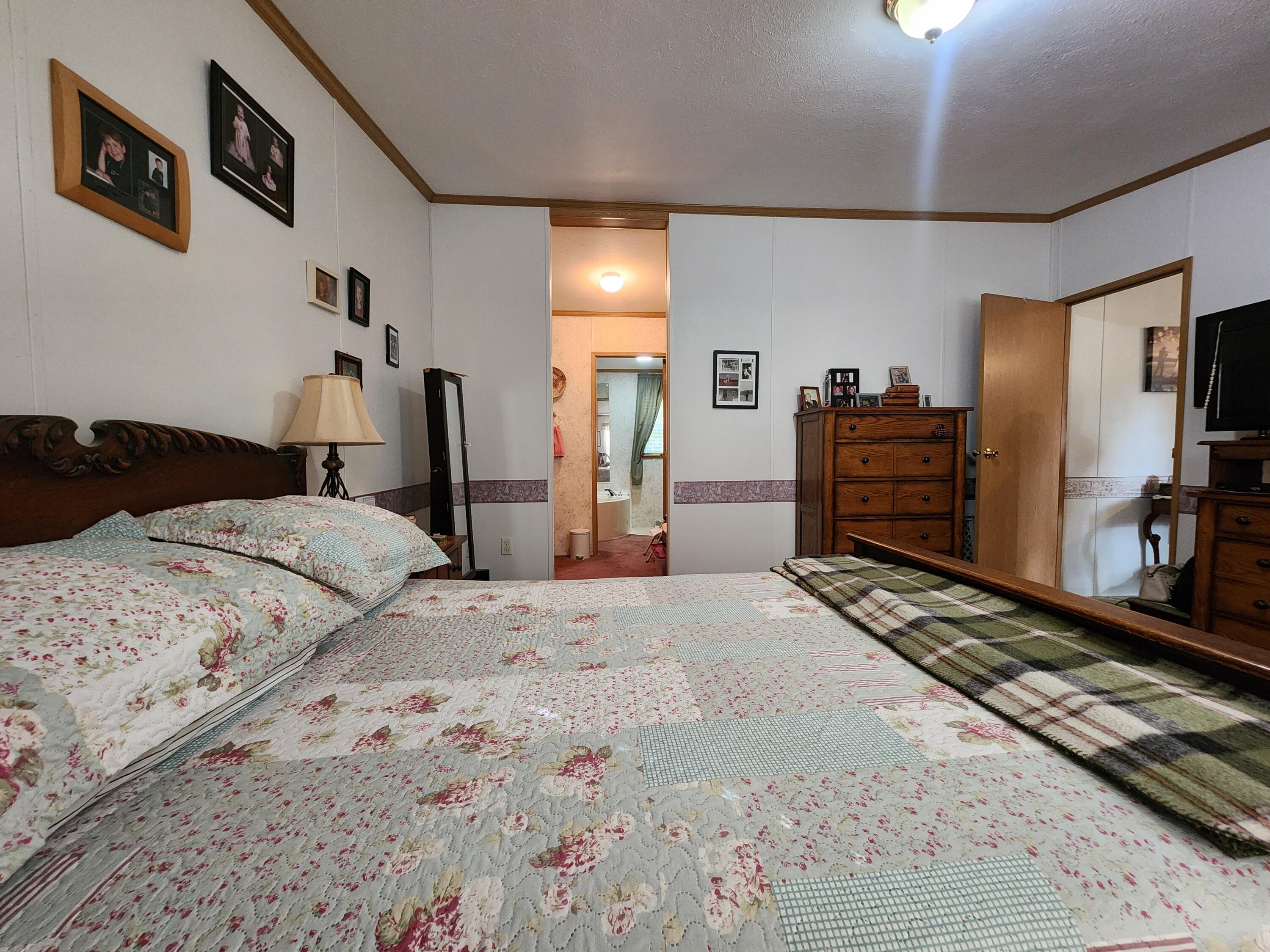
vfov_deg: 89.9
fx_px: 477
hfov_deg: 106.2
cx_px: 635
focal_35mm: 13
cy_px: 476
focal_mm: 2.2
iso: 500
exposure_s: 1/30
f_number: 2.2
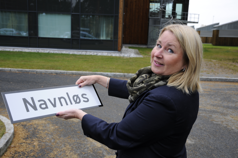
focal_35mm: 39
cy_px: 79
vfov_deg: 34.1
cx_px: 119
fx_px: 258
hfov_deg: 49.6
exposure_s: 1/80
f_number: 4.2
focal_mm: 26
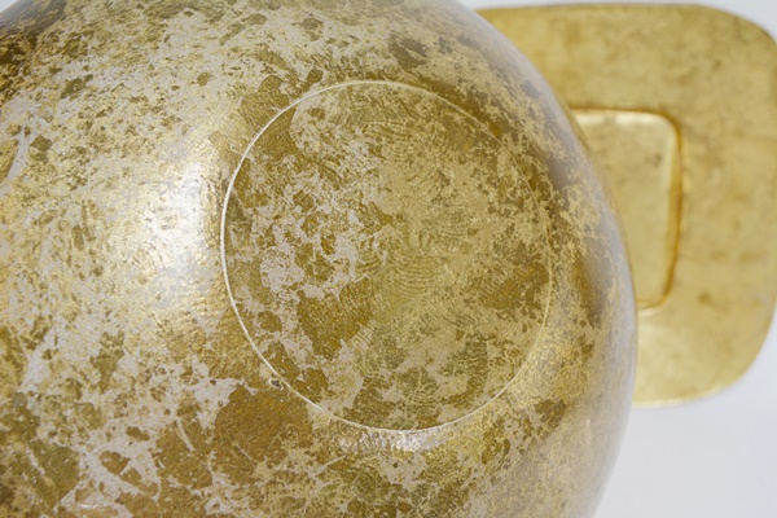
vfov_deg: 36.9
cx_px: 388
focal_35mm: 36
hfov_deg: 53.1
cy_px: 259
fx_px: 777
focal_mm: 24
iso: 200
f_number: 7.1
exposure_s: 1/200
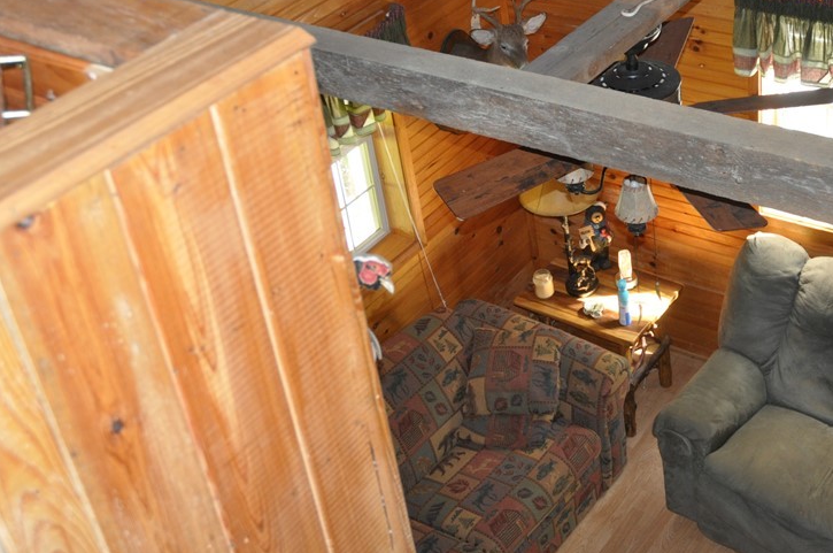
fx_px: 1248
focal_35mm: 54
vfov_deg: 24.8
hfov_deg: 36.7
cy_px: 163
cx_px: 532
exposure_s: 1/40
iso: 800
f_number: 3.8
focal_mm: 24
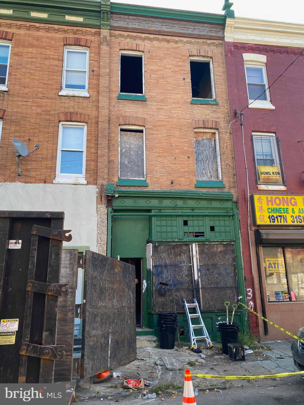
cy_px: 202
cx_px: 152
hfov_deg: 53.1
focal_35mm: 26
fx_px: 304
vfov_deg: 67.3
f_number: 1.8
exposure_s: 1/256
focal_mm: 4.25
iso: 32
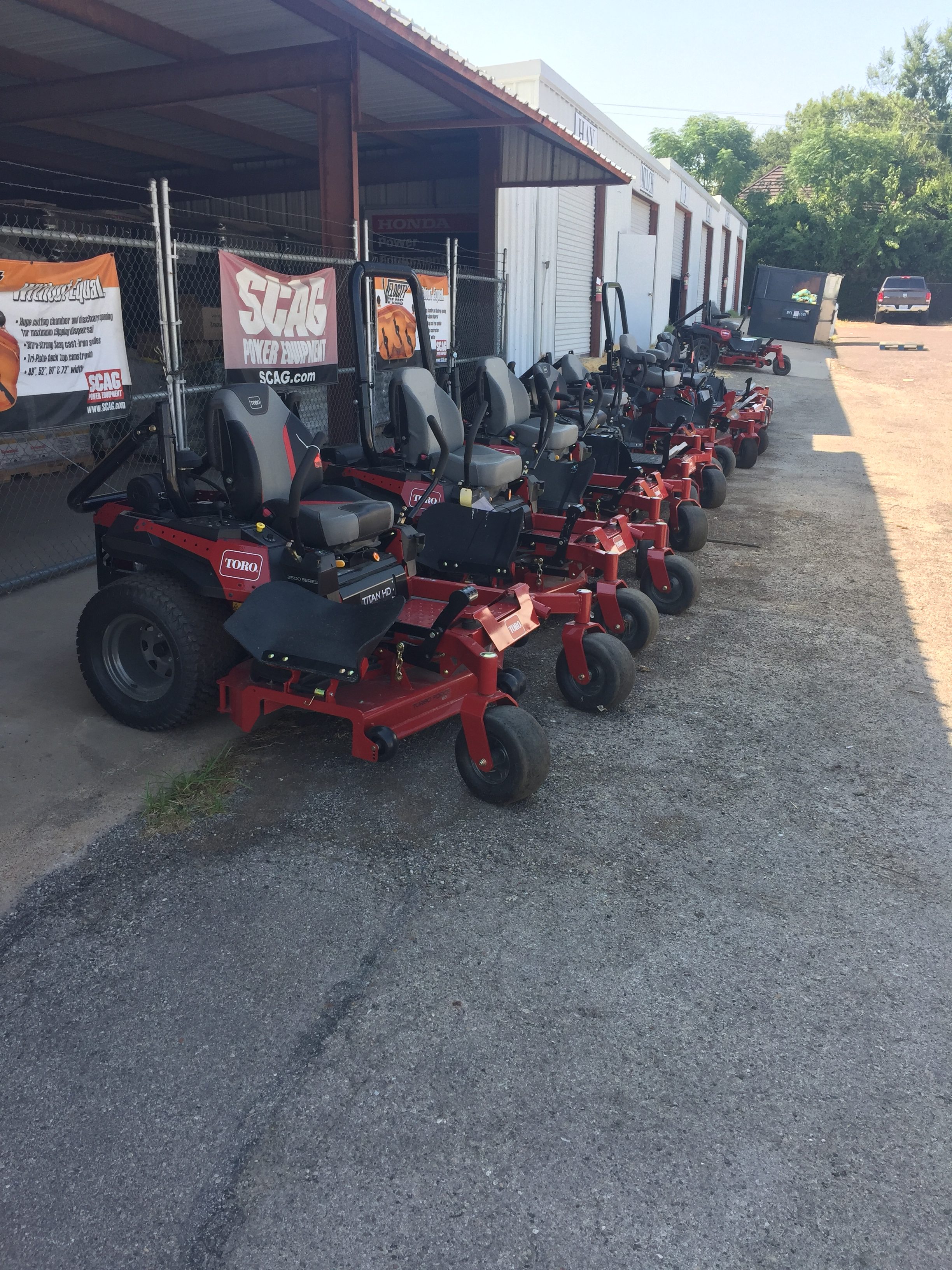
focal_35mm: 29
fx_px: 1063
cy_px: 635
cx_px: 476
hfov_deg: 48.2
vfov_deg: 61.7
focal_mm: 4.15
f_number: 2.2
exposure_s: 1/408
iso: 32
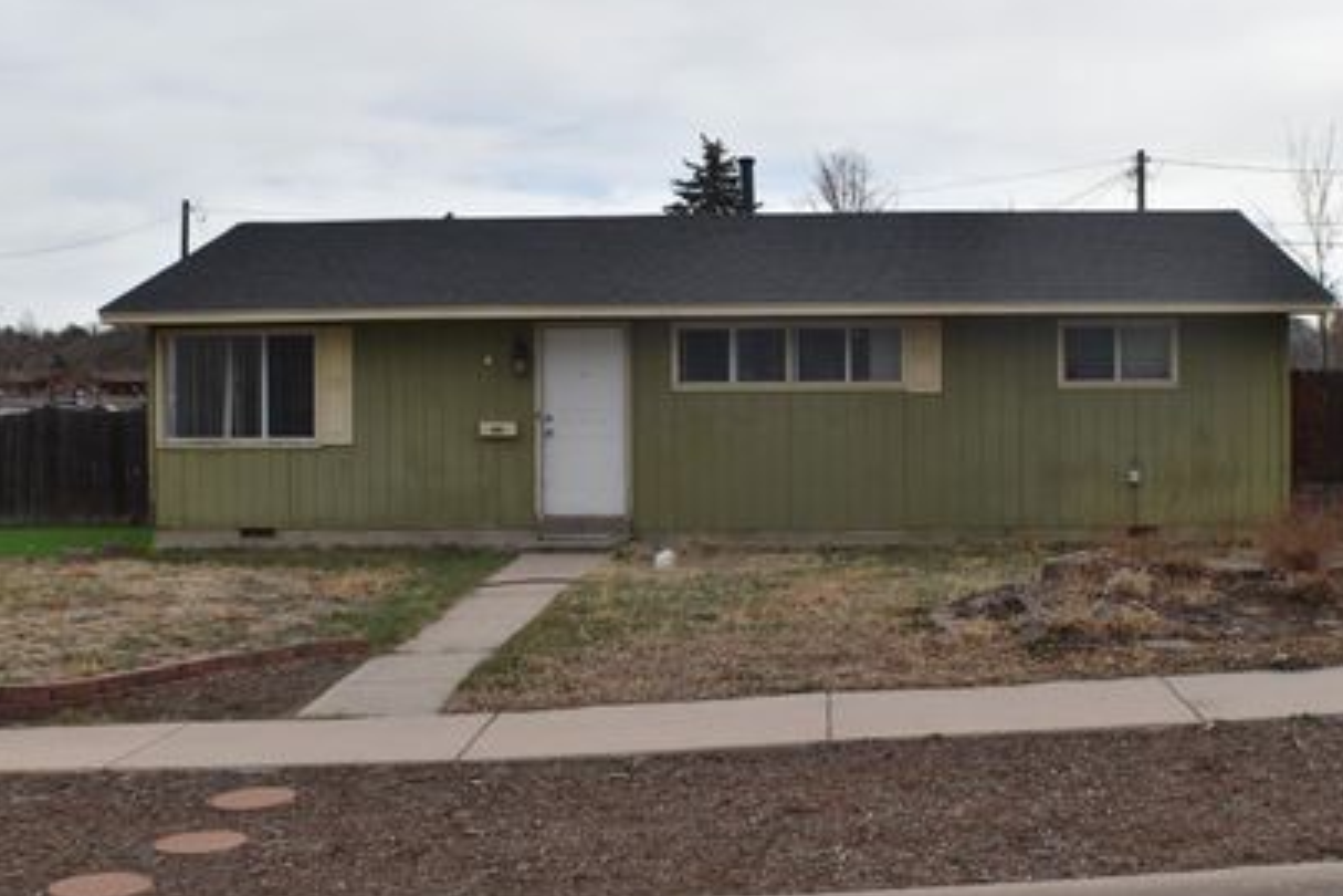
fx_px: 2350
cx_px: 720
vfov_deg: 21.6
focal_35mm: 63
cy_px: 430
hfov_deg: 31.9
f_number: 10
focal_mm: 34
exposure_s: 1/200
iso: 100
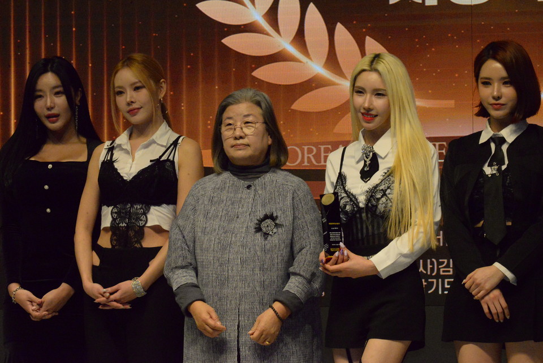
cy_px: 182
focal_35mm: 200
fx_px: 3018
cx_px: 272
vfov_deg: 6.9
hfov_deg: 10.3
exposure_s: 1/320
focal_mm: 200
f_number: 22
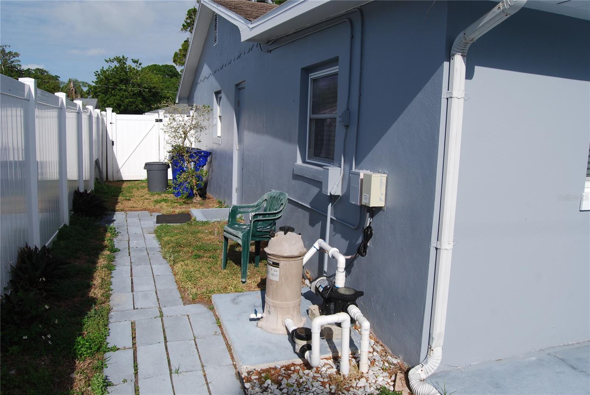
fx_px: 443
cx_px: 295
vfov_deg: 48.0
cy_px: 198
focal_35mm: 27
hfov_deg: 67.3
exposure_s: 1/320
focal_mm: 18
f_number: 9
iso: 100
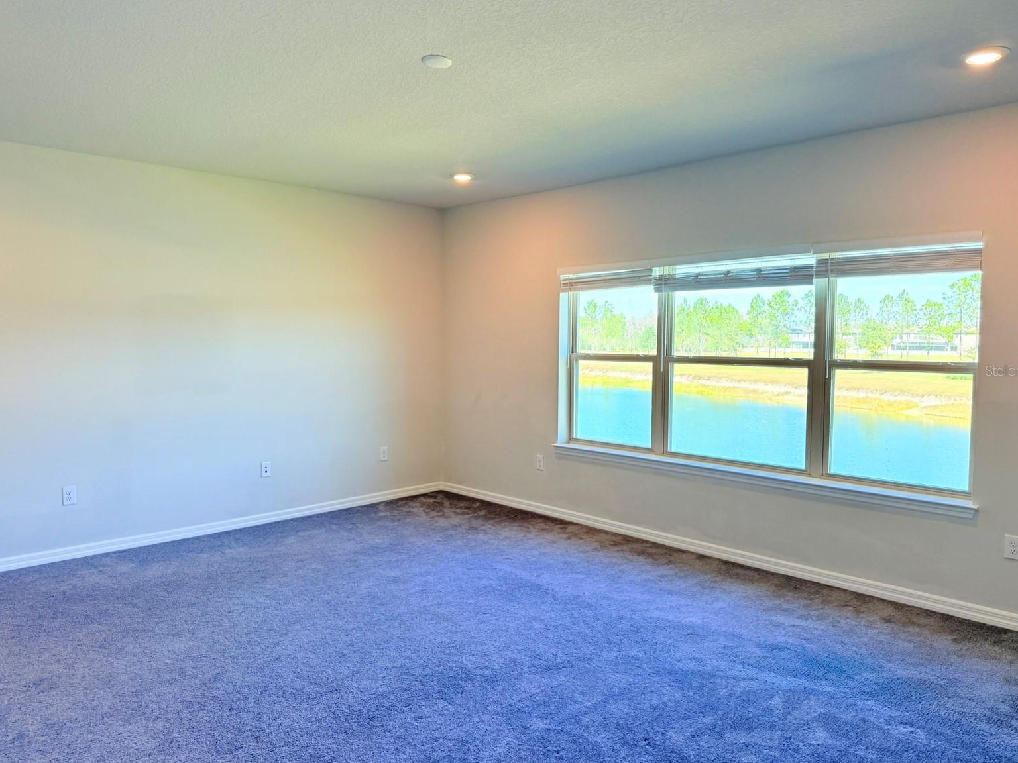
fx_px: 735
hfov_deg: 69.4
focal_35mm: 25
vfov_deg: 54.9
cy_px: 370
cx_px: 518
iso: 125
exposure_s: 1/225
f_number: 1.78
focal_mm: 6.76
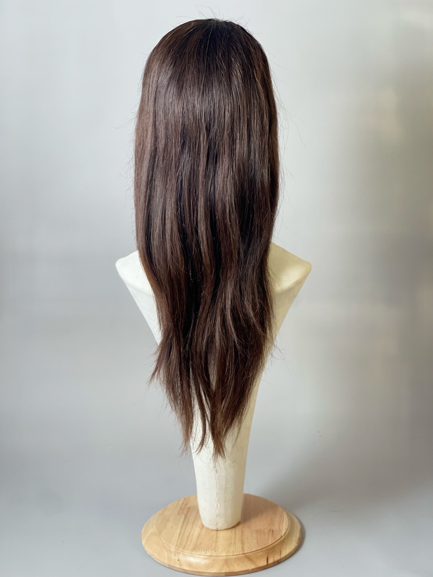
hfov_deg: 22.9
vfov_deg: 30.3
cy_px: 288
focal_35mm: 64
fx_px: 1067
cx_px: 216
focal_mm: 7.5
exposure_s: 1/121
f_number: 2.2
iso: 125
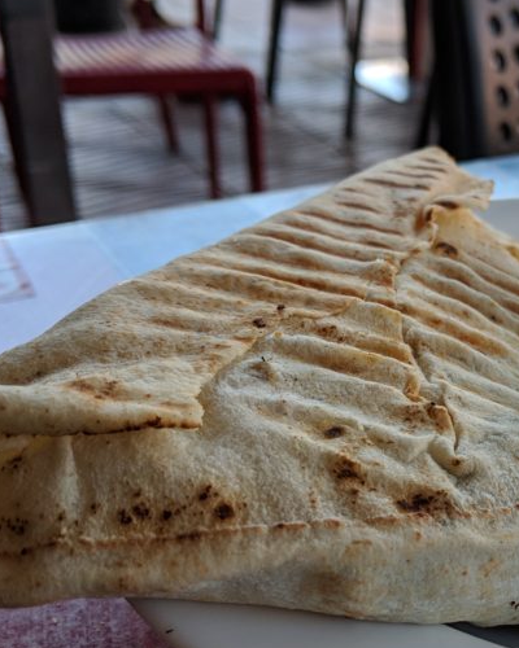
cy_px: 415
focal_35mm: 54
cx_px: 490
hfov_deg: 26.9
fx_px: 1037
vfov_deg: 34.5
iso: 50
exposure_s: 1/272
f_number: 1.8
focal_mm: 4.44
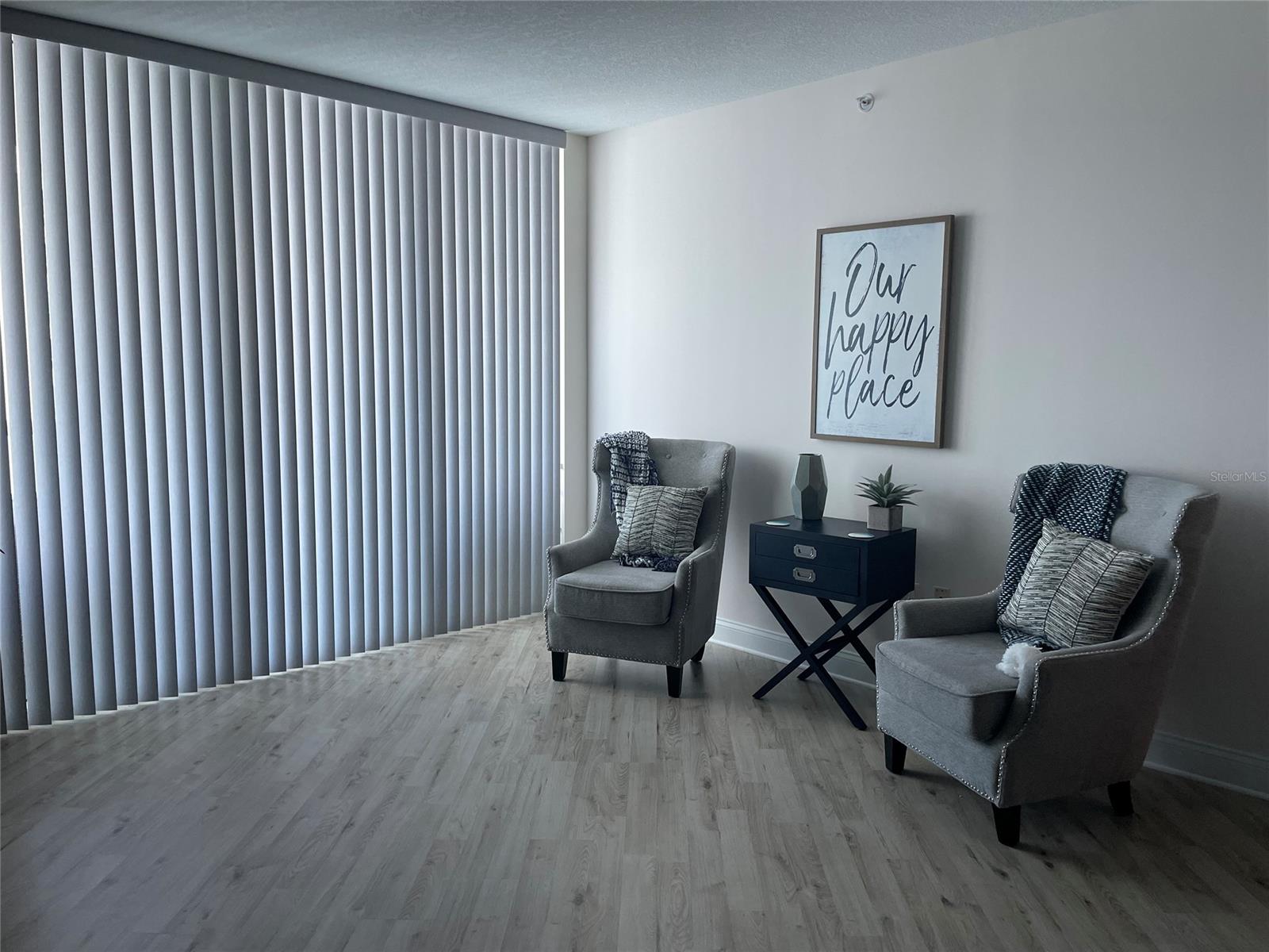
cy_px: 476
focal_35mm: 26
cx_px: 634
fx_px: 953
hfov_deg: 67.3
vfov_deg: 53.1
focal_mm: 4.2
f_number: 1.6
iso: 100
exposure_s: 1/120
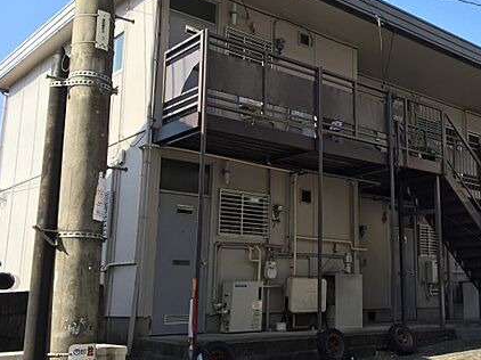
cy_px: 169
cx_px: 362
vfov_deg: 32.8
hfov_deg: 41.7
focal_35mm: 44
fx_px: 611
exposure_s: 1/1041
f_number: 2.2
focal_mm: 4.15
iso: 32
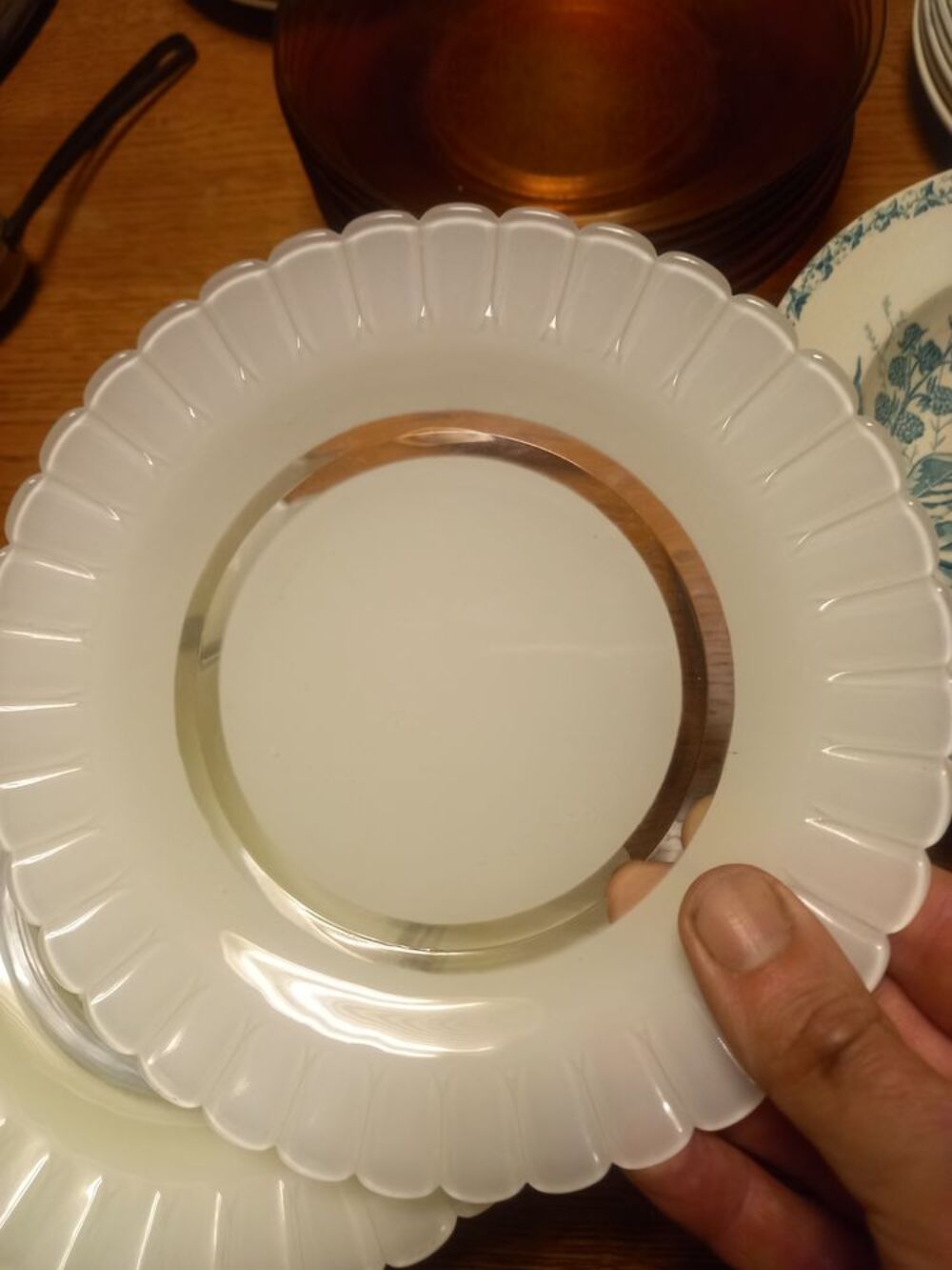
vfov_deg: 69.4
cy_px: 635
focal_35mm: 25
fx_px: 917
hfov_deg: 54.9
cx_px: 476
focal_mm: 4.6
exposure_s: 1/33.3
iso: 250
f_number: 2
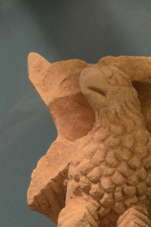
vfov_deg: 6.7
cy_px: 170
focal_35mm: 309
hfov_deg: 4.4
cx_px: 109
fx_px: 1950
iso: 1000
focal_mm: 130
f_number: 5.6
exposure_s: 1/50
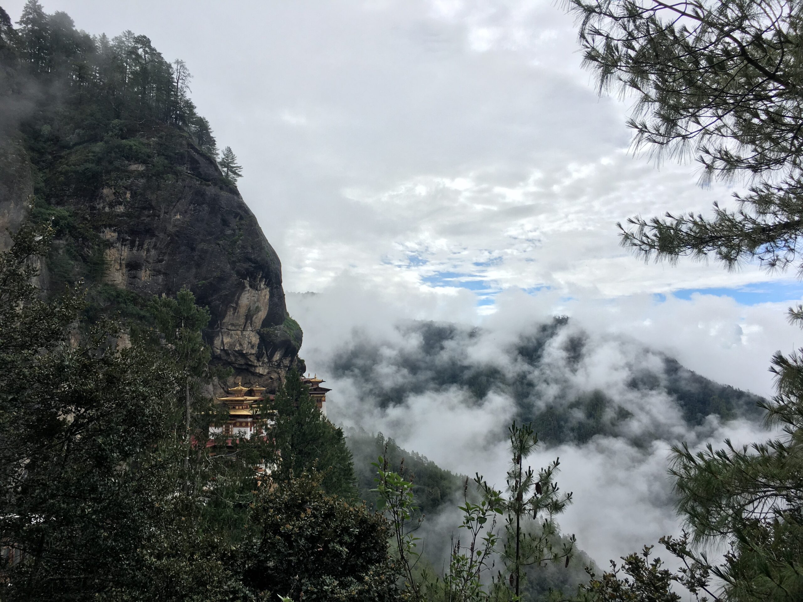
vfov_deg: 48.2
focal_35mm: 29
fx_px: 673
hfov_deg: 61.7
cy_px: 301
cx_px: 402
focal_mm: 4.15
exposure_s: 1/1131
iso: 25
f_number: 2.2
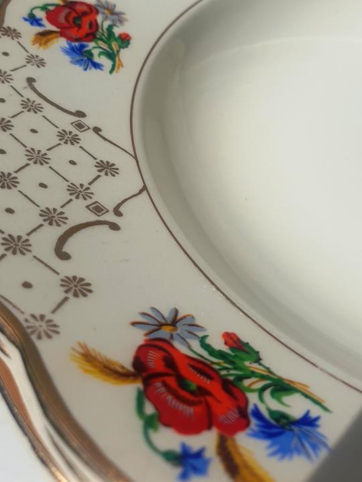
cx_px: 198
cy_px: 151
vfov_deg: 49.0
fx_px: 516
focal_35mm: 37
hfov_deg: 38.6
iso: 50
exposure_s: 1/4608
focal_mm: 4.3
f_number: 2.4
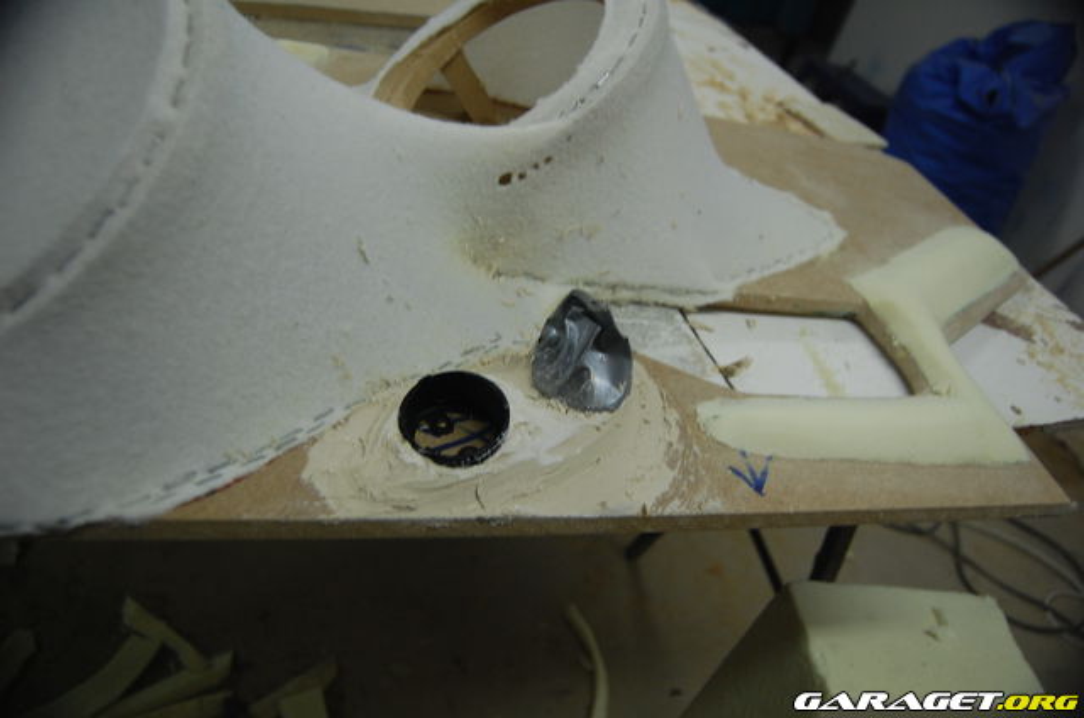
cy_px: 359
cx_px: 542
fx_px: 811
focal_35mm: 27
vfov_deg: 47.7
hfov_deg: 67.5
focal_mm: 18
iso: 500
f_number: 3.5
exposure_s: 1/30
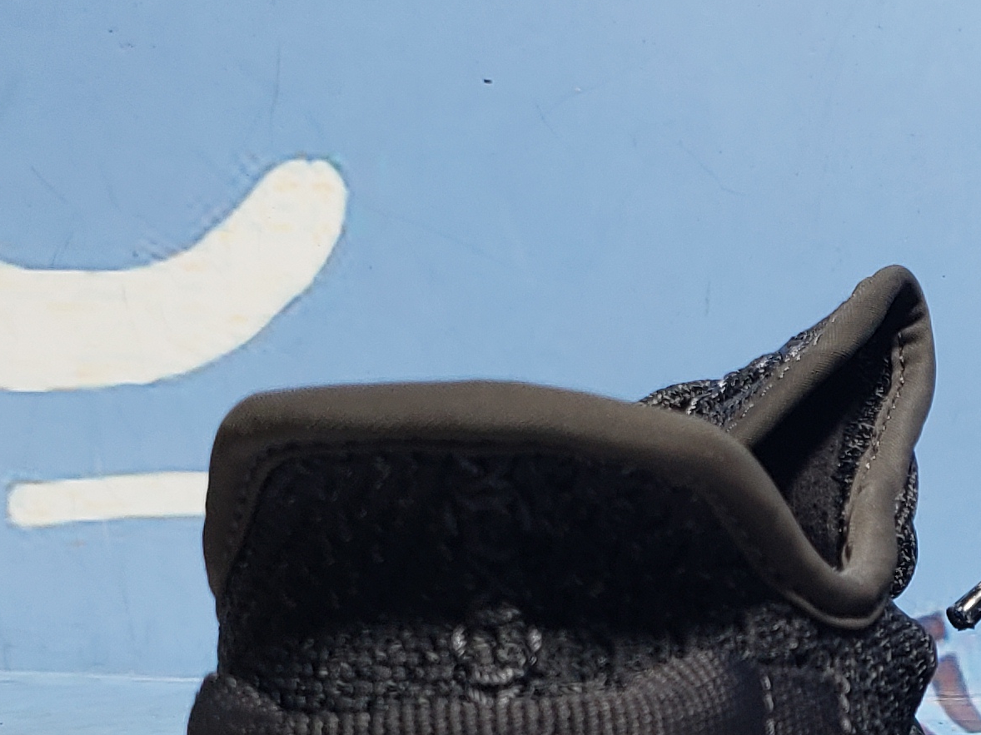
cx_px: 922
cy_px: 823
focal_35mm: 89
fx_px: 2522
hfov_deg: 21.4
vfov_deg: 16.1
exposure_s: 1/273
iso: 50
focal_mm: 4.3
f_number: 1.5
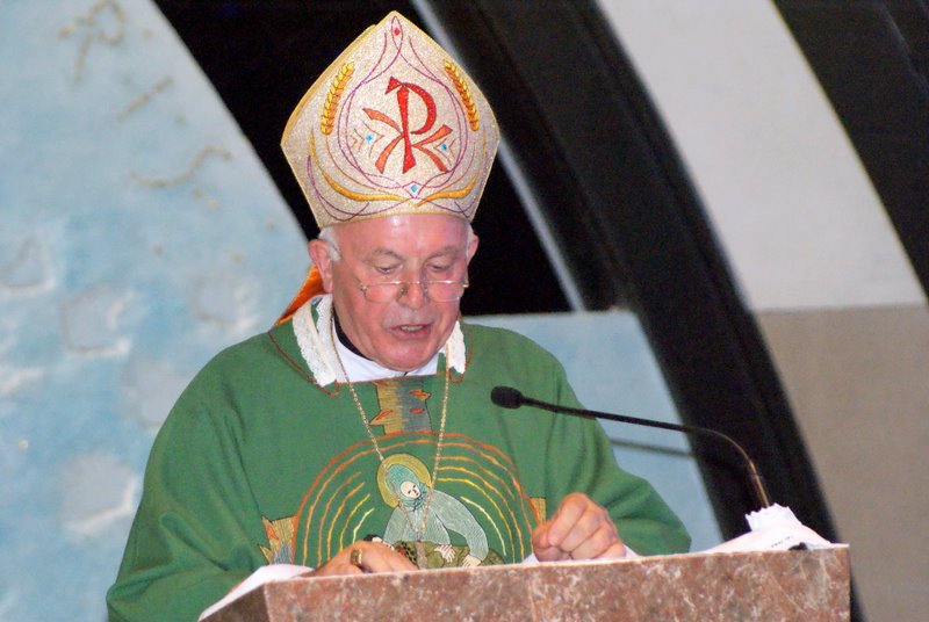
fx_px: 6978
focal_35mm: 270
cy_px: 311
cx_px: 464
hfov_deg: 7.6
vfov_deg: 5.1
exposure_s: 1/125
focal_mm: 180
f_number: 5.6
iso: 3200
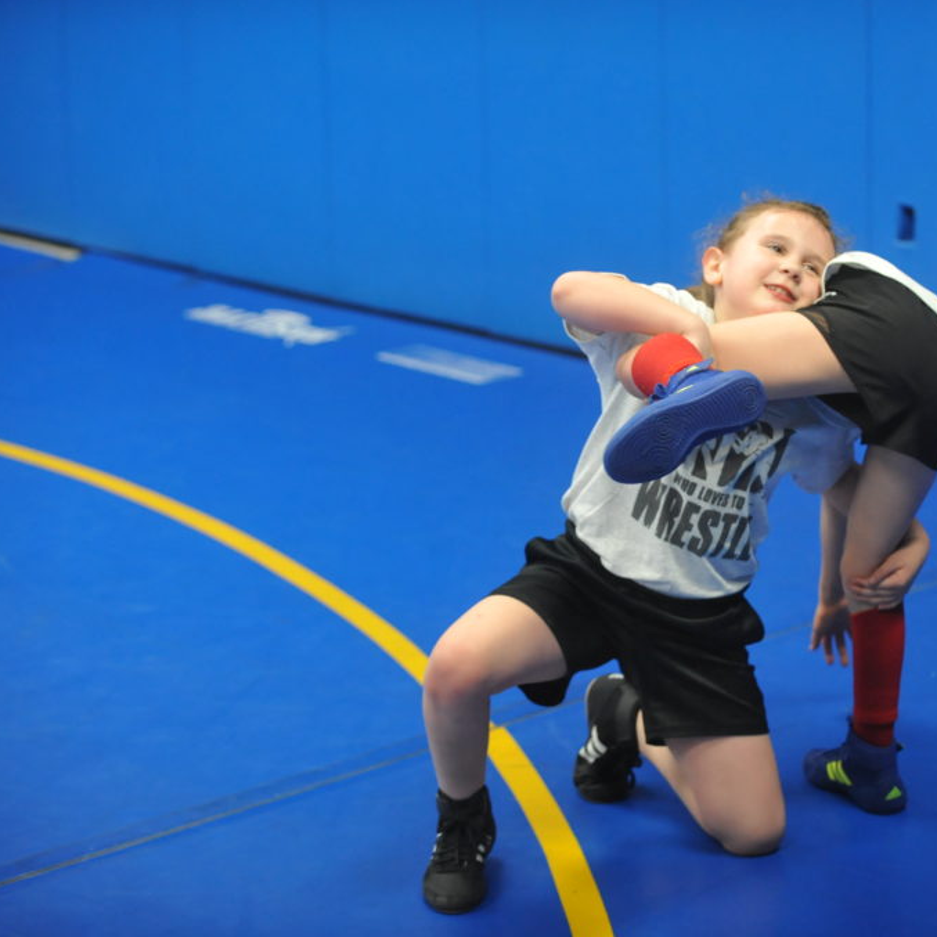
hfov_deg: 19.2
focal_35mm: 90
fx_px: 2756
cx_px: 657
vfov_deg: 19.3
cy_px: 468
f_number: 3.2
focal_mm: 70
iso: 4000
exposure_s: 1/400
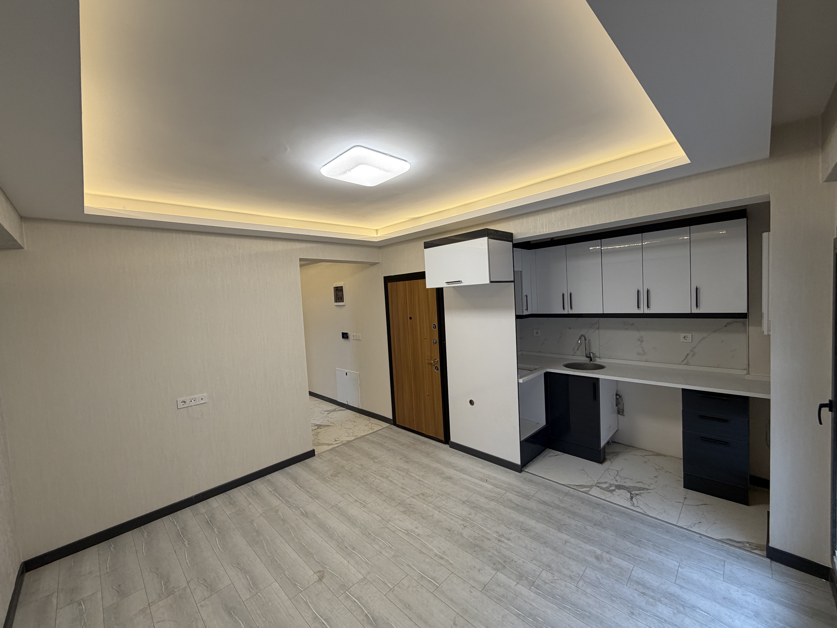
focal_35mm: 14
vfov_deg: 85.7
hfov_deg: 102.1
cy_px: 314
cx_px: 418
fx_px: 339
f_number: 2.2
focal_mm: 2.22
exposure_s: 1/100
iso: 160
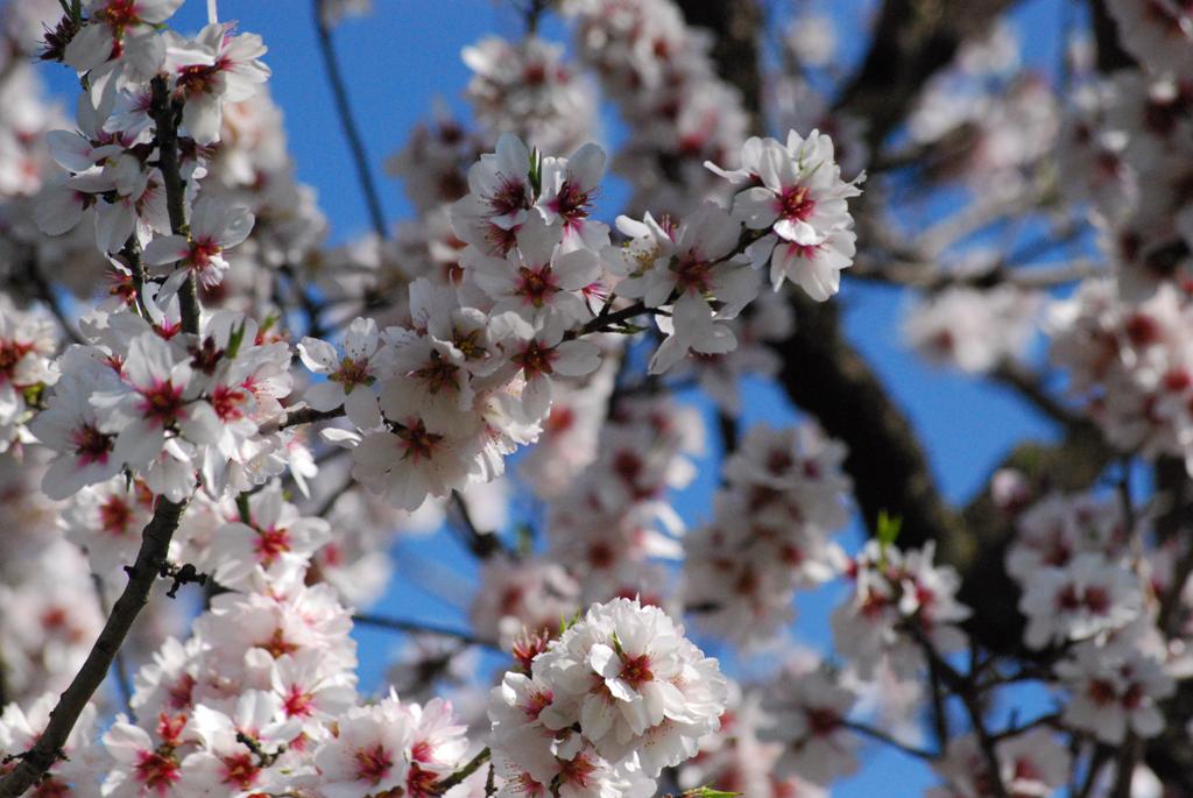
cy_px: 399
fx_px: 9951
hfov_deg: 6.9
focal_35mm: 300
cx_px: 596
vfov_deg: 4.6
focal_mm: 200
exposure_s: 1/4000
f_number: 9
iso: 1600
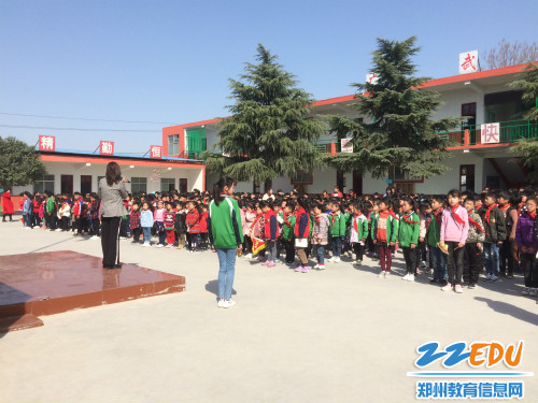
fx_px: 451
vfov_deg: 48.2
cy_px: 202
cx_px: 269
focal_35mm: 29
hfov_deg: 61.7
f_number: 2.2
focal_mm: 4.15
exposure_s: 1/2160
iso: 32
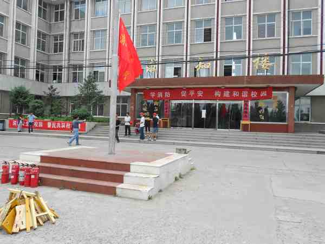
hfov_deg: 61.7
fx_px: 272
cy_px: 122
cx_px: 162
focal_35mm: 29
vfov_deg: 48.2
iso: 80
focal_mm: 5.1
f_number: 3.4
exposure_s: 1/250
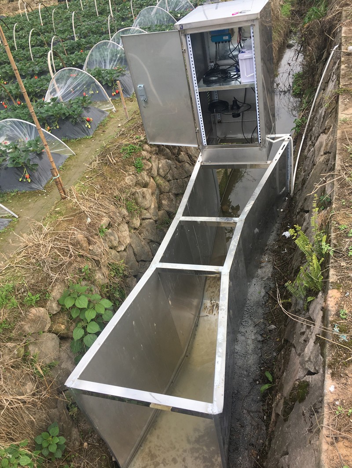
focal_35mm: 29
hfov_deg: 48.2
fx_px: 393
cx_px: 176
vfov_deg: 61.6
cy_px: 234
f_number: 2.2
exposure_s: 1/311
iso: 25
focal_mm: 4.15
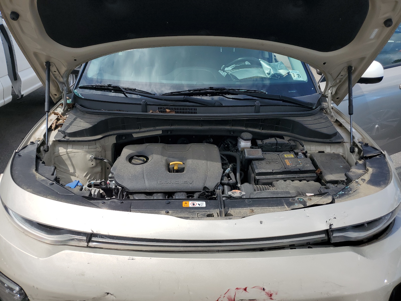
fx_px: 301
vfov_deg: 53.1
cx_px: 200
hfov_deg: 67.3
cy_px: 150
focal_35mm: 26
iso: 50
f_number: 1.5
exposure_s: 1/3333
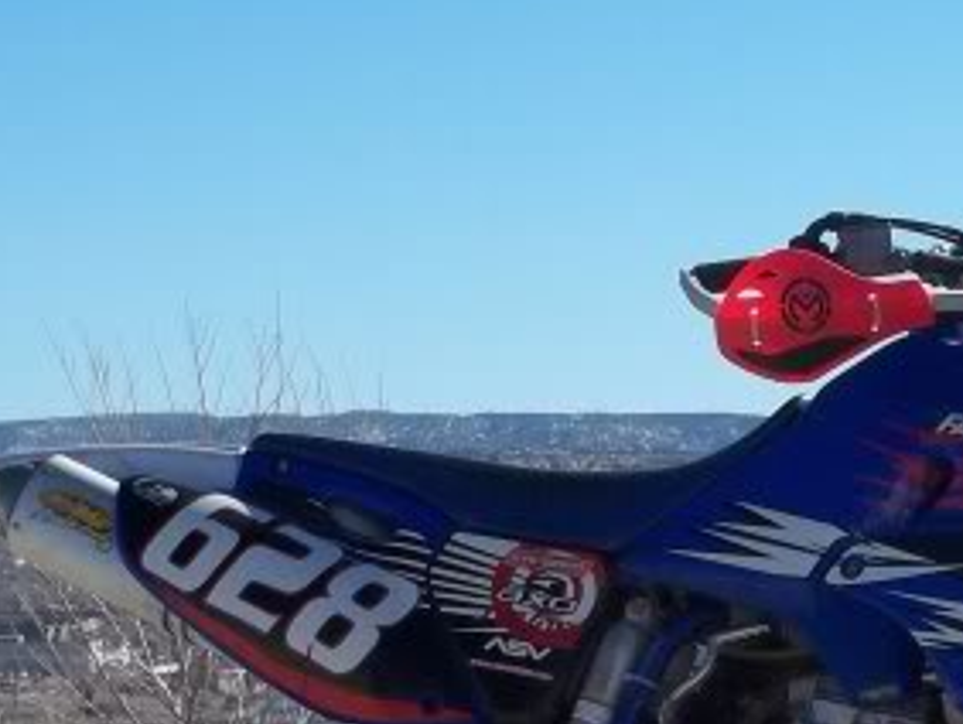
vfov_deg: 8.8
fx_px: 4650
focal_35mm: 167
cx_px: 908
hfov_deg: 11.7
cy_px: 837
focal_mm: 8.3
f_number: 8.8
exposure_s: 1/200
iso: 64
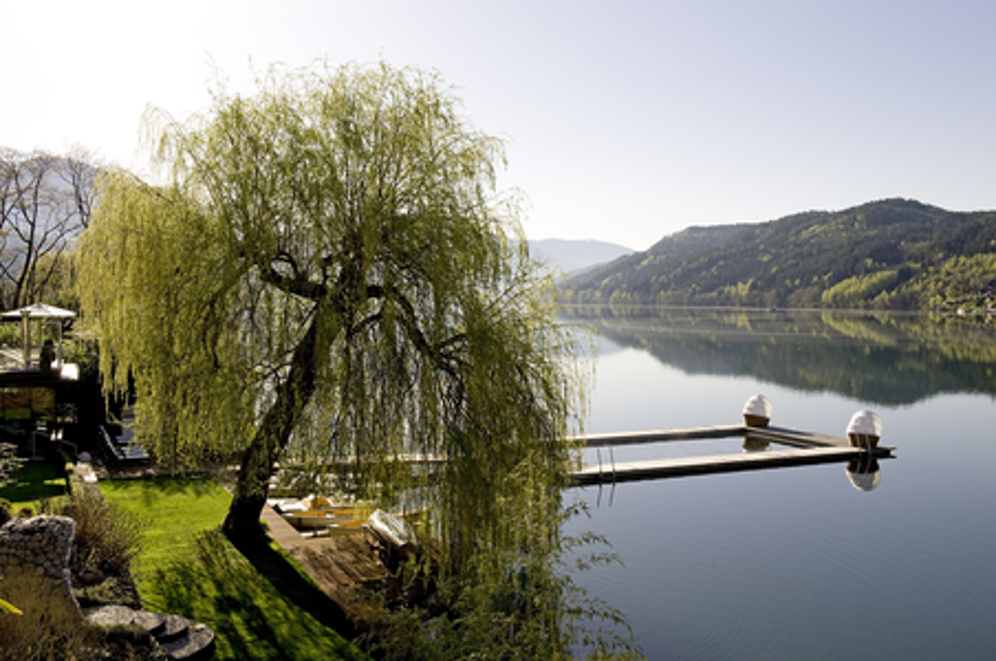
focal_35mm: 34
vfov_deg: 38.8
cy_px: 349
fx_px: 939
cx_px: 491
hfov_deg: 55.9
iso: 200
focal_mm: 32
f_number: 9
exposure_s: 1/320
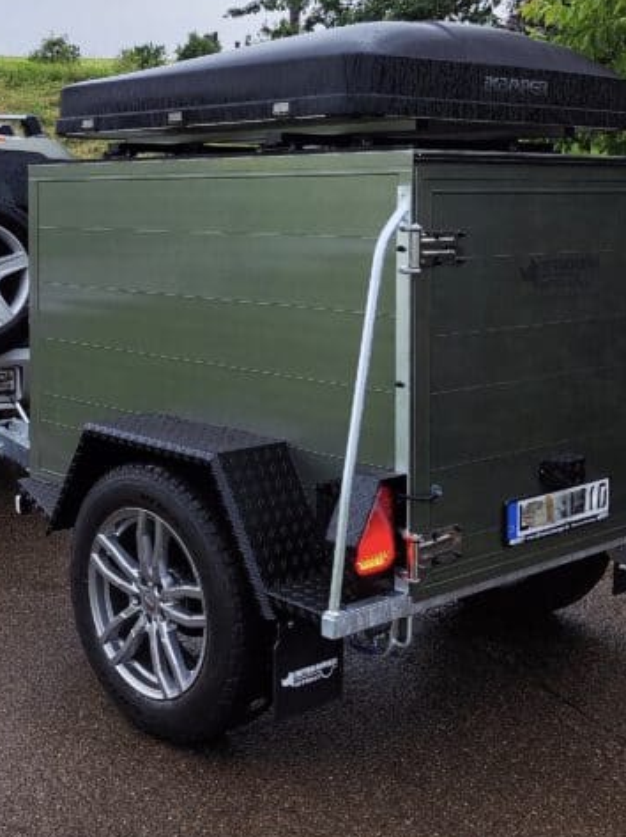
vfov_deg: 36.4
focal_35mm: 52
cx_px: 147
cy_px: 267
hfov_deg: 27.6
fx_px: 1256
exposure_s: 1/699
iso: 50
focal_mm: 5.59
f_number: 1.88
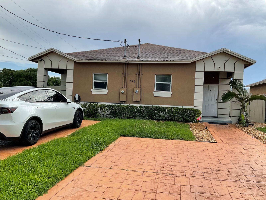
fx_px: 223
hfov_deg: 61.7
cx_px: 133
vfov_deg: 48.2
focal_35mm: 29
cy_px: 100
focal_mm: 3
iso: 16
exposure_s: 1/781
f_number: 1.8
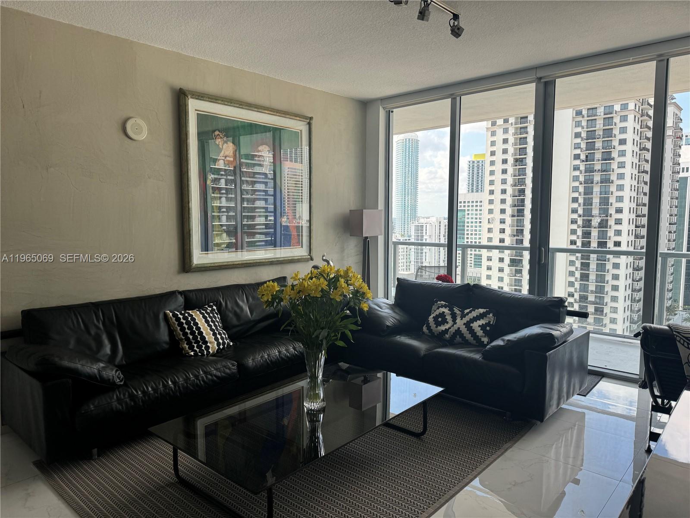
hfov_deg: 71.6
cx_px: 345
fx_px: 478
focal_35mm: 24
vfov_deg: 56.8
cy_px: 259
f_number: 1.78
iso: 80
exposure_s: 1/470
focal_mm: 6.76
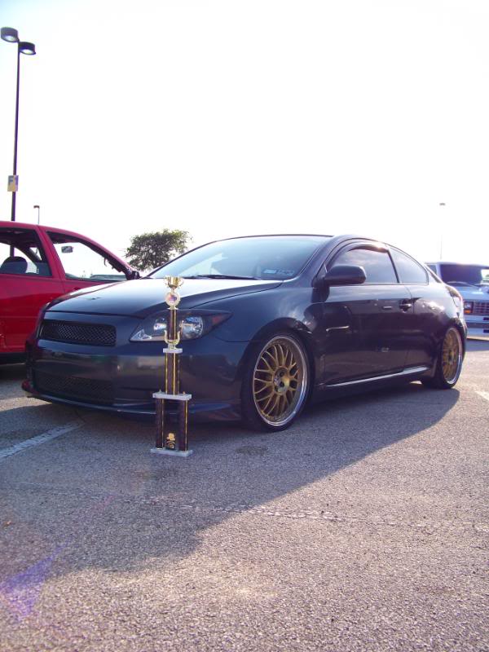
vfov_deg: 55.4
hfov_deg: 42.9
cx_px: 244
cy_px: 326
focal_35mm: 33
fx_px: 622
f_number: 2.8
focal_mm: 5.85
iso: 64
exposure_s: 1/500
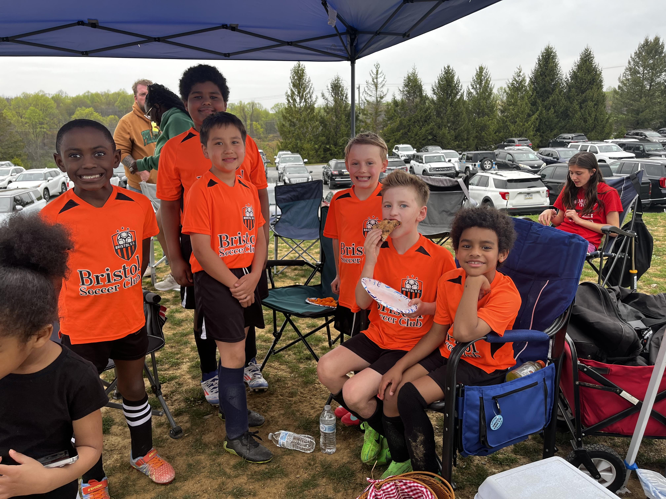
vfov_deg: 53.1
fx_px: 500
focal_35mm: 26
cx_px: 333
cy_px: 250
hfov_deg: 67.3
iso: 50
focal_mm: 5.1
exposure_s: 1/339
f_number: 1.6
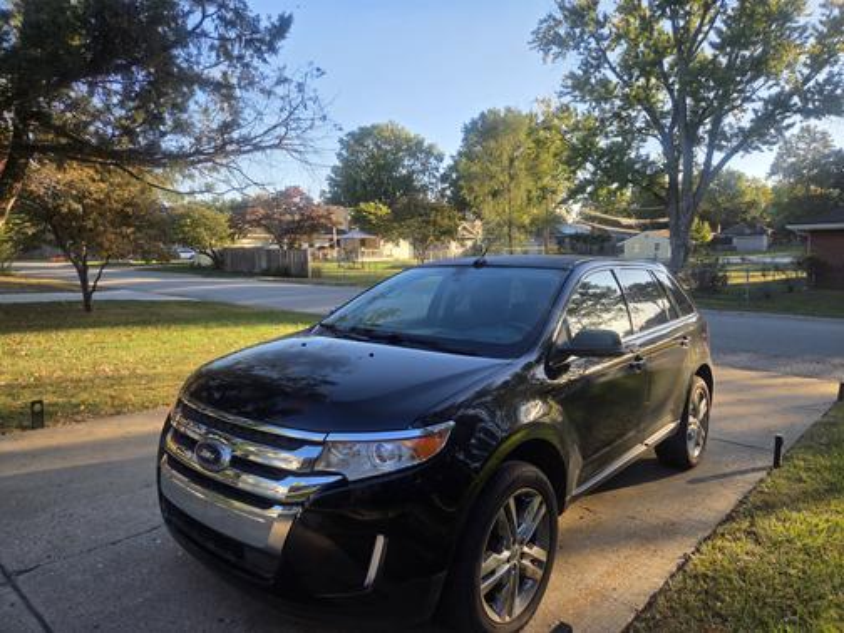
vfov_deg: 58.9
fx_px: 561
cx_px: 422
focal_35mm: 23
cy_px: 316
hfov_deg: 73.9
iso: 80
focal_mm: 5.4
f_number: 1.8
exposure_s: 1/1365
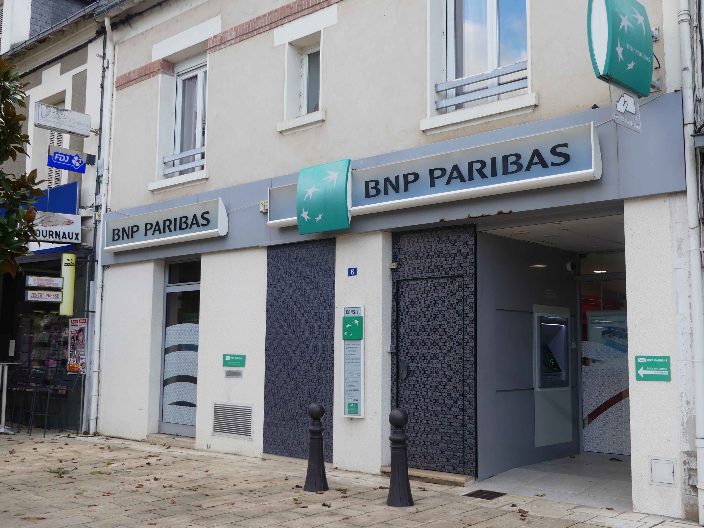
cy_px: 264
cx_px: 352
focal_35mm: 38
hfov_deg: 49.0
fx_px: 773
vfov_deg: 37.7
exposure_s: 1/160
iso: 100
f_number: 2.8
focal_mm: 6.8
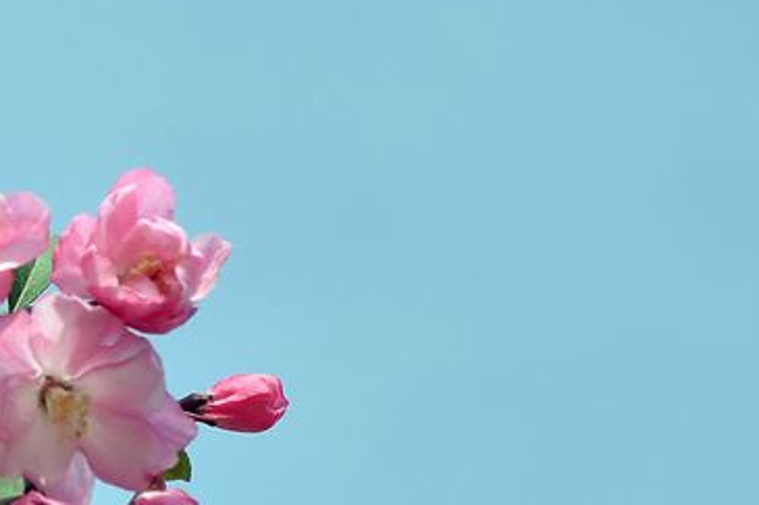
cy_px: 640
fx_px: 9356
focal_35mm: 444
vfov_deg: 3.1
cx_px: 114
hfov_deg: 4.6
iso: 200
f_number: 8
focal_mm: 90
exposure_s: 1/1000
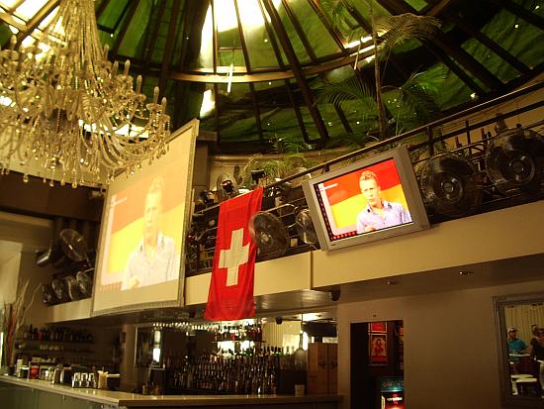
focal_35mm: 35
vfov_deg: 40.7
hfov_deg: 52.6
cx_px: 272
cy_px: 204
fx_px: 550
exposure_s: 1/6
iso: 100
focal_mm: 5.8
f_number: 2.6
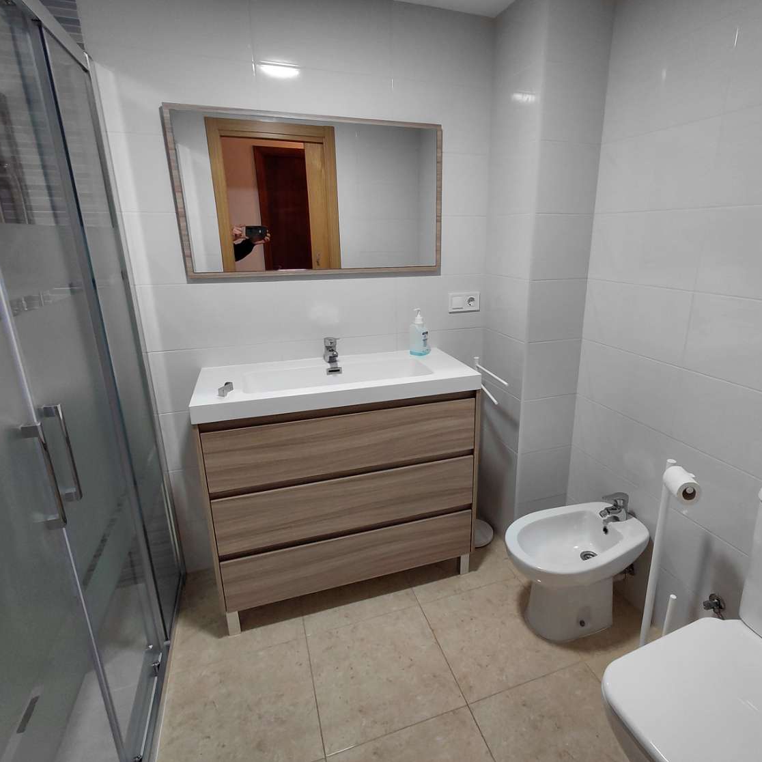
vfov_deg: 77.7
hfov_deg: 77.4
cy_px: 379
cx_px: 425
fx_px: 473
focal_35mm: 19
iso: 125
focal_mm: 1.64
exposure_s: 1/50
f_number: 2.2
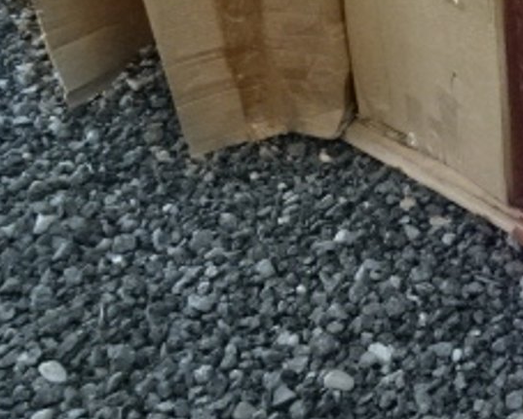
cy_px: 44
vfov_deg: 22.6
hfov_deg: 25.3
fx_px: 1022
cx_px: 655
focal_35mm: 66
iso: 1600
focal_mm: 4.1
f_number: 3.5
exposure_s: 1/250
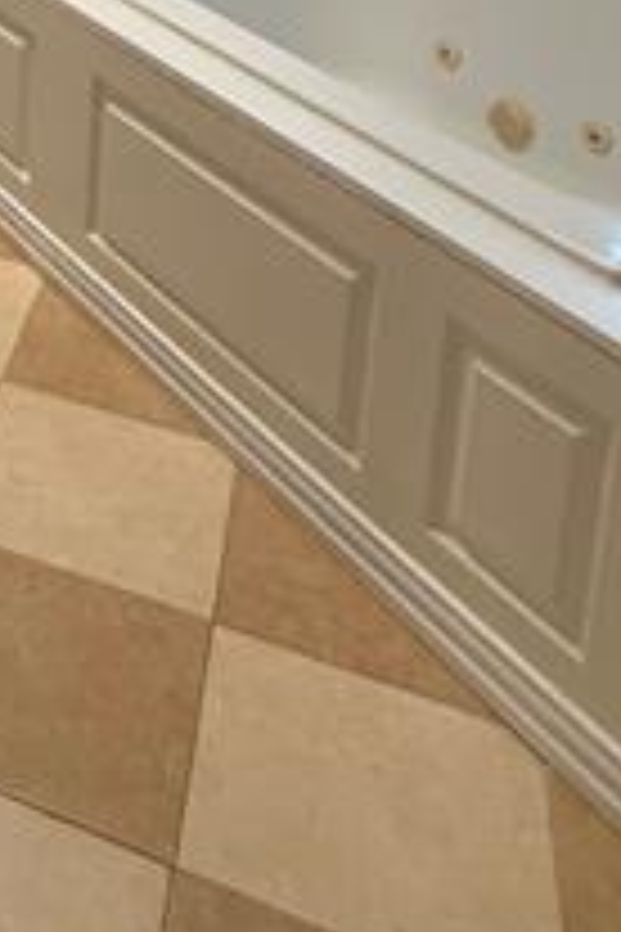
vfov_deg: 30.3
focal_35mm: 54
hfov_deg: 20.4
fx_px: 1397
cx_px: -382
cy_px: -239
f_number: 2.2
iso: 320
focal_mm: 2.22
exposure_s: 1/120
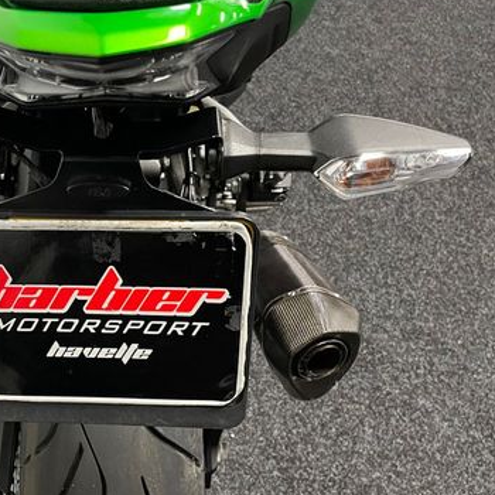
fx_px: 679
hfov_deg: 38.0
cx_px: 72
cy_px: 253
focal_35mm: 42
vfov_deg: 40.0
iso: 320
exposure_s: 1/50
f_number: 1.6
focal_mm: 5.1
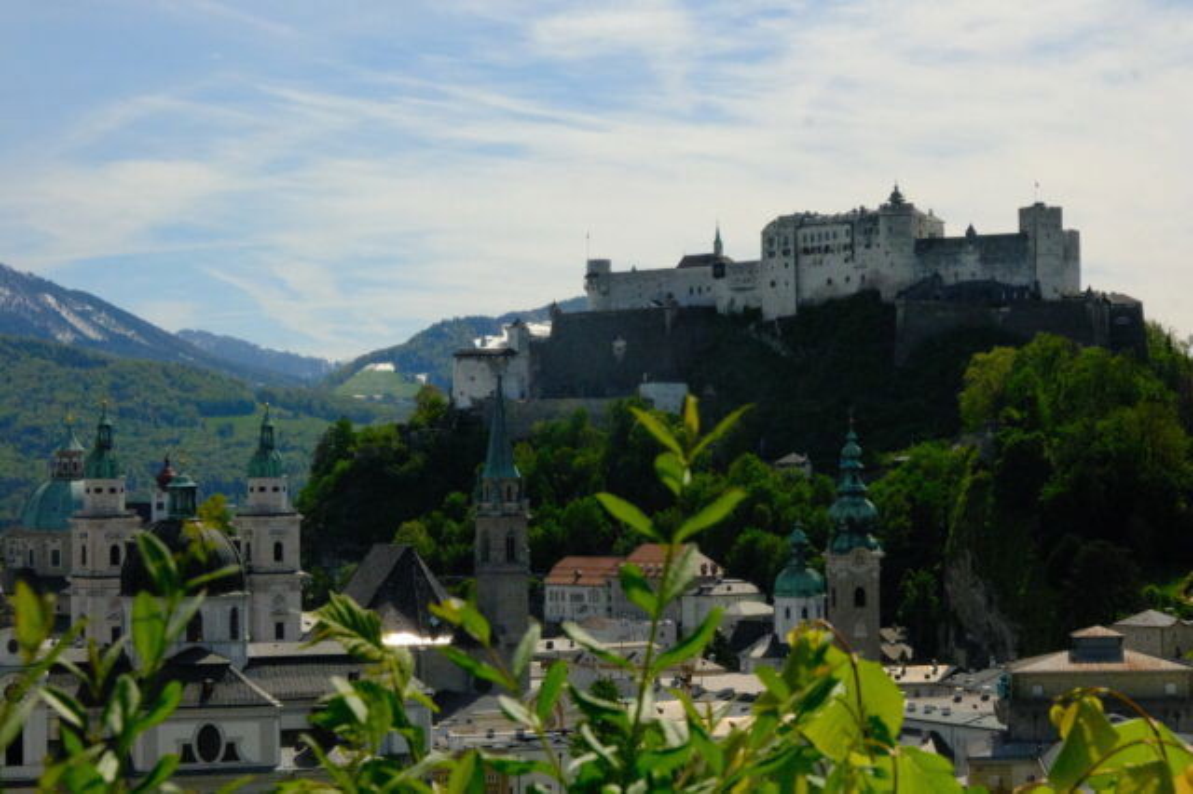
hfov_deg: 24.5
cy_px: 397
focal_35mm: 83
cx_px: 596
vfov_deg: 16.4
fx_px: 2749
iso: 10000
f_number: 18
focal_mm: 55
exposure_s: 1/6400
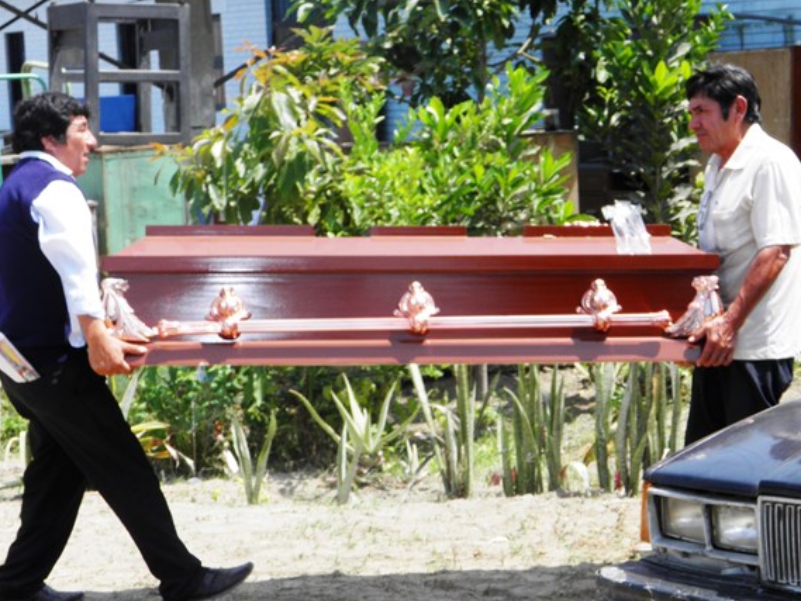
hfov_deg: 21.8
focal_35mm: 90
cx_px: 421
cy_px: 287
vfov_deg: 16.4
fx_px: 2083
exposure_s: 1/160
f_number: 5.5
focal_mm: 14.4
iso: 50
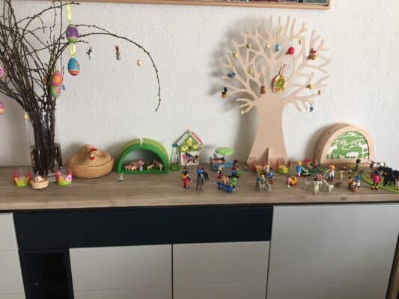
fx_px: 334
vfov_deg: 48.2
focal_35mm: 29
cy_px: 150
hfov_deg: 61.6
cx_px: 200
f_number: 2.2
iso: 64
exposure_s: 1/33
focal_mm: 4.15
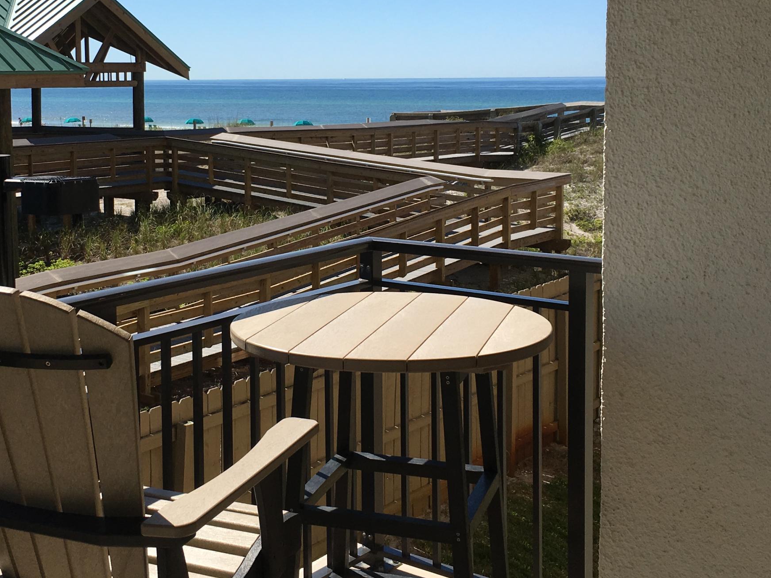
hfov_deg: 37.8
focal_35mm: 50
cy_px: 191
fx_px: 1114
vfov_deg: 28.9
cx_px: 260
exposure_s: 1/2198
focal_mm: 4.15
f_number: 2.2
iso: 25
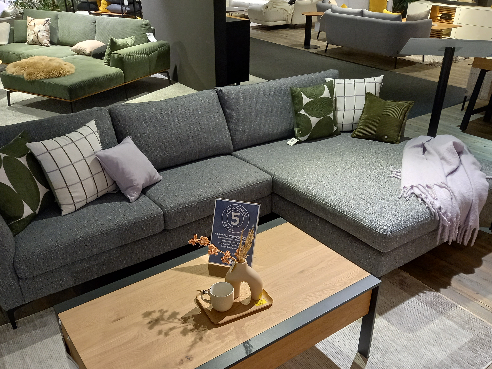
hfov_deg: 56.8
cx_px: 236
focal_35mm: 32
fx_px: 455
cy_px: 213
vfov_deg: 44.0
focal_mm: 4.6
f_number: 2
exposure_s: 1/33
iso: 160
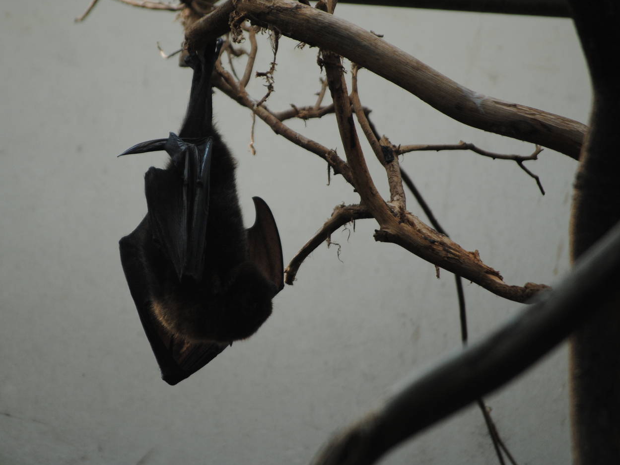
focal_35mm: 370
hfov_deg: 5.4
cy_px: 216
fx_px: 6628
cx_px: 226
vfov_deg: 4.0
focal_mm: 200
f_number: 5.6
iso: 280
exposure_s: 1/500
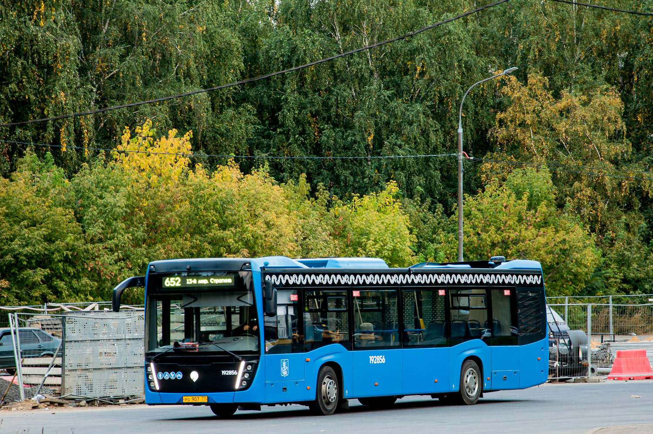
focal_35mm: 158
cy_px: 217
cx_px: 326
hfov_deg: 13.1
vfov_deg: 8.7
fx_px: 2853
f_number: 6.3
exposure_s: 1/20
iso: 320
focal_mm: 105
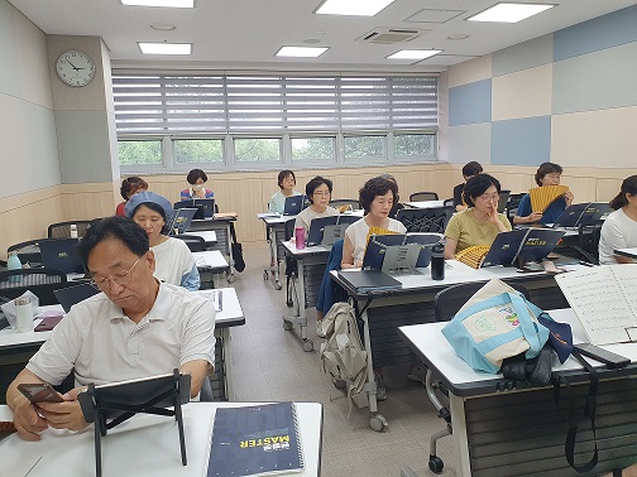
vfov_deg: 53.1
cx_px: 318
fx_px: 478
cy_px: 238
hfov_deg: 67.3
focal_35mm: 26
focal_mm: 4.32
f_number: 2.4
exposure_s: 1/120
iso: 125
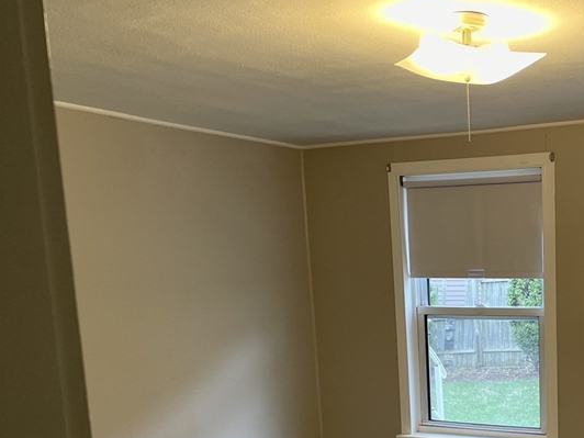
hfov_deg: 35.9
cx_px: 526
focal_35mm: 50
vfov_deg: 27.8
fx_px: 844
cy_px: 413
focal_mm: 4.2
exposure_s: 1/60
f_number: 1.6
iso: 64
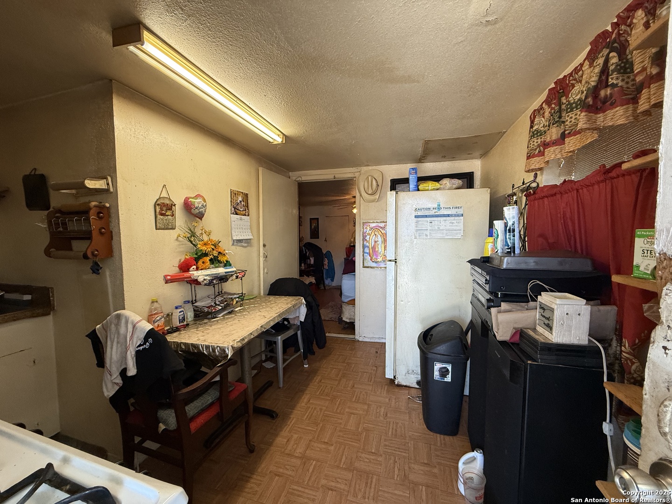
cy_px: 252
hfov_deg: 102.1
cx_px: 336
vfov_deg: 85.7
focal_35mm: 14
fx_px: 272
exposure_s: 1/99
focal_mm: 2.22
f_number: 2.2
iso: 250
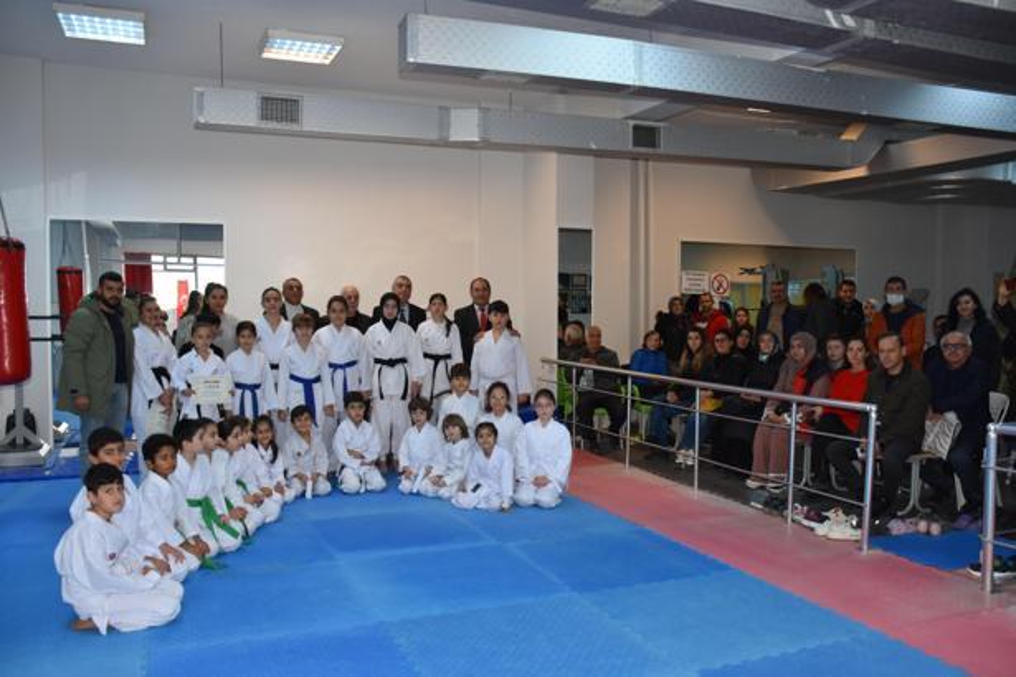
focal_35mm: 30
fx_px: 847
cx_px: 508
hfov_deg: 61.9
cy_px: 338
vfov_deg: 43.6
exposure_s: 1/60
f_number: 3.5
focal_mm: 20
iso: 450
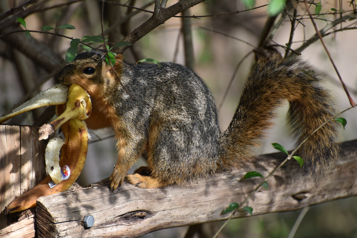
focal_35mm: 300
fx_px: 2975
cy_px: 119
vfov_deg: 4.6
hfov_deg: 6.9
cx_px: 178
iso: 640
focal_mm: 300
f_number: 5.6
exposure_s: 1/640
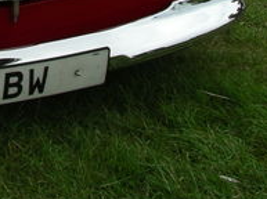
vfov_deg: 11.6
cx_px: -113
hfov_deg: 15.1
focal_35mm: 123
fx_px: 947
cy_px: -83
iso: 64
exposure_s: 1/320
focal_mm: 7.8
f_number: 5
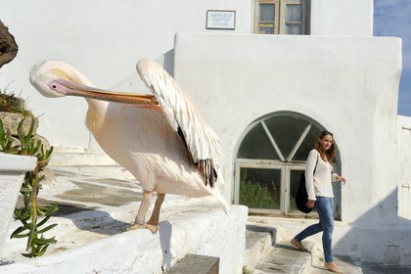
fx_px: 400
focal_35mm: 35
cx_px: 206
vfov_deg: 37.9
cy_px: 137
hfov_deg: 54.4
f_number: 13
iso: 200
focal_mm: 35
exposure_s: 1/320
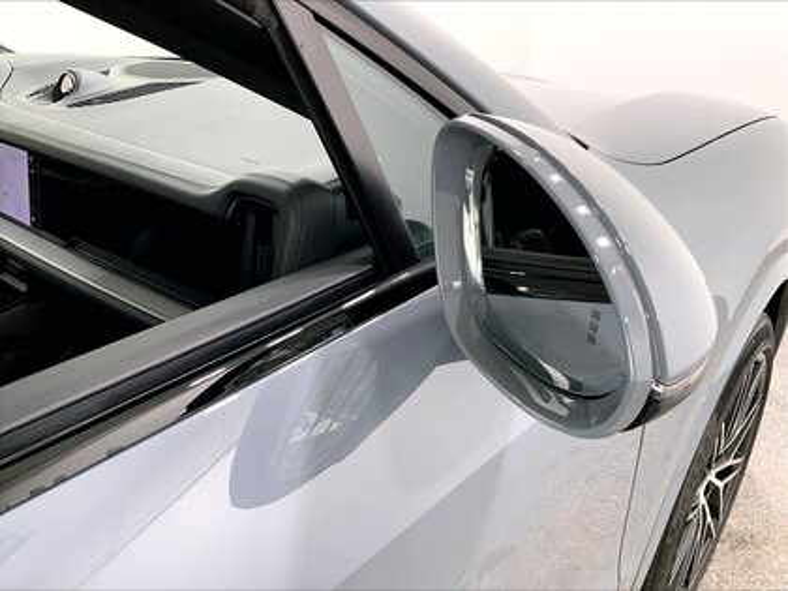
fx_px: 660
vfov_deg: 48.2
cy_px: 296
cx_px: 394
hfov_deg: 61.7
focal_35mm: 29
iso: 40
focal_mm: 3
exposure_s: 1/122
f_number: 1.8
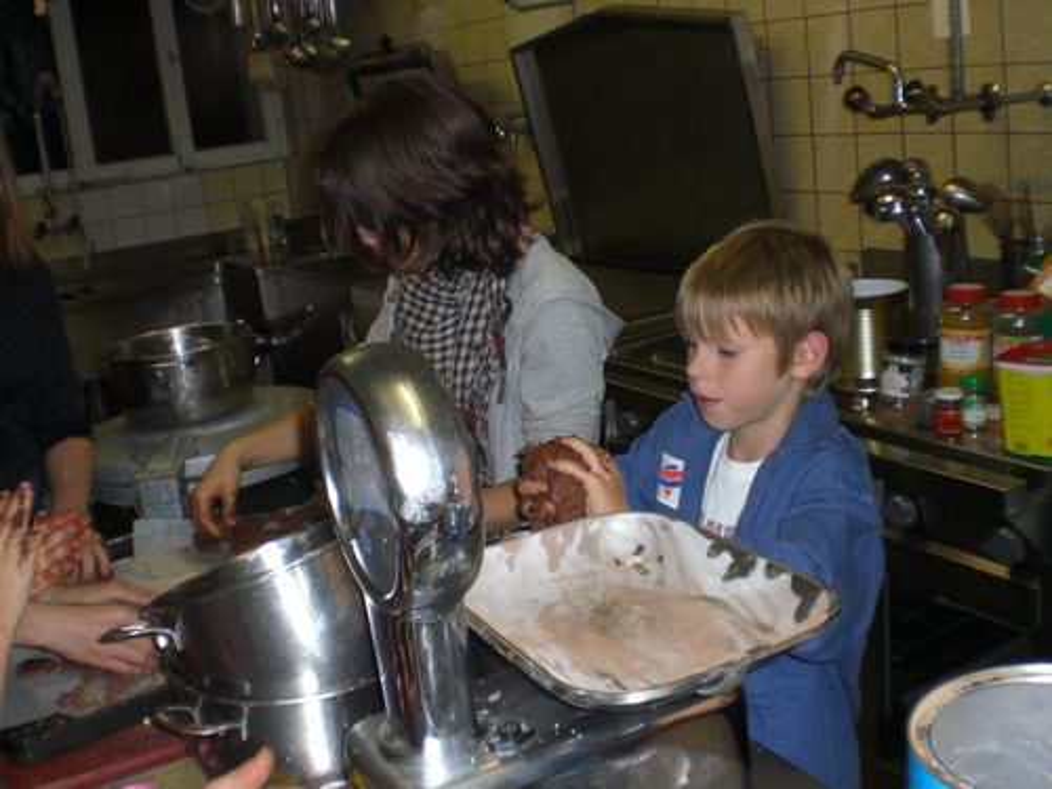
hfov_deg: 49.0
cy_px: 394
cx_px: 526
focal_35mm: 38
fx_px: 1155
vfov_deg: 37.7
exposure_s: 1/60
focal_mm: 6.3
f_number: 3.1
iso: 200
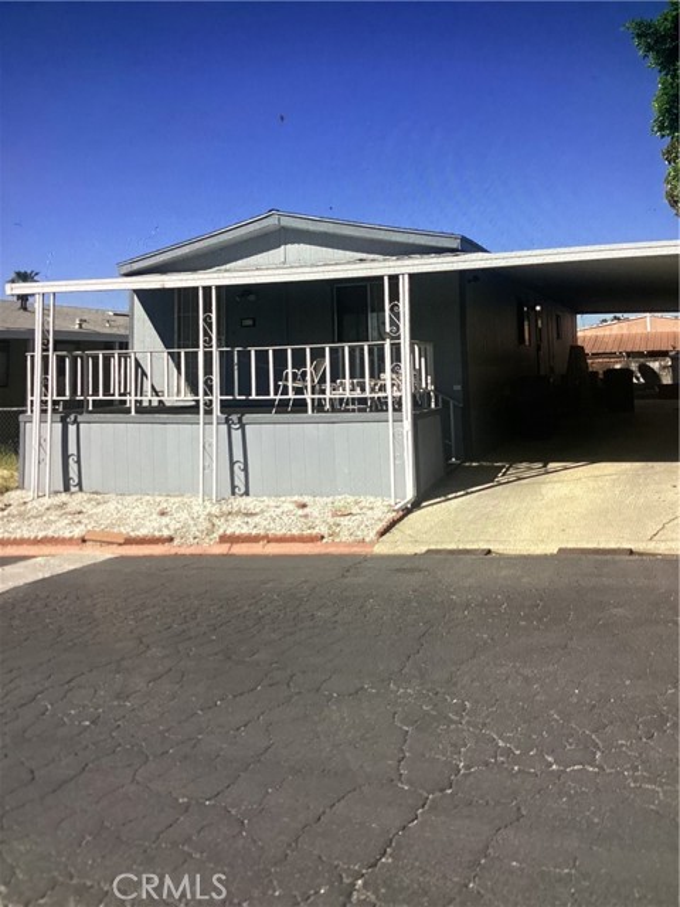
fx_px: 812
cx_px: 340
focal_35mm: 31
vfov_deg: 58.4
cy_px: 454
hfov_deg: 45.4
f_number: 2.4
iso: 250
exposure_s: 1/60
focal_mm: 3.3
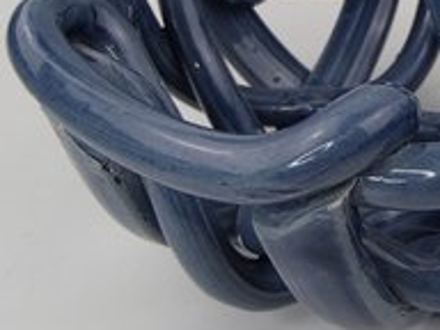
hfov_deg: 28.5
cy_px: 63
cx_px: 372
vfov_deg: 21.9
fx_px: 839
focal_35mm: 66
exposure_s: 1/160
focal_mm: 6.64
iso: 200
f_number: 4.7
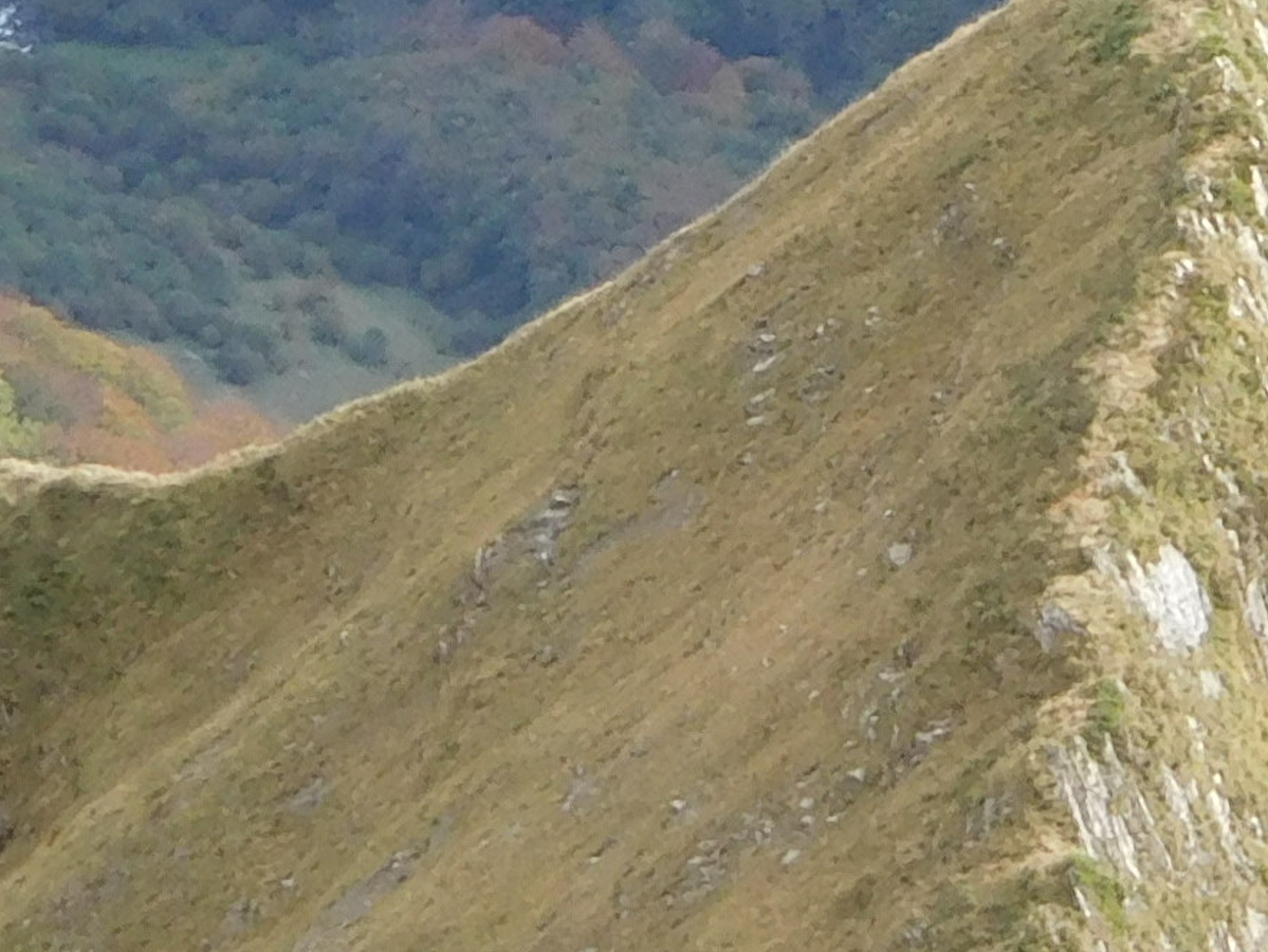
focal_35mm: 585
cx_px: 2326
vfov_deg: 2.5
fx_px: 21435
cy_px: 95
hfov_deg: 3.4
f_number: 4.9
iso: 125
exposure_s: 1/200
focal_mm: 20
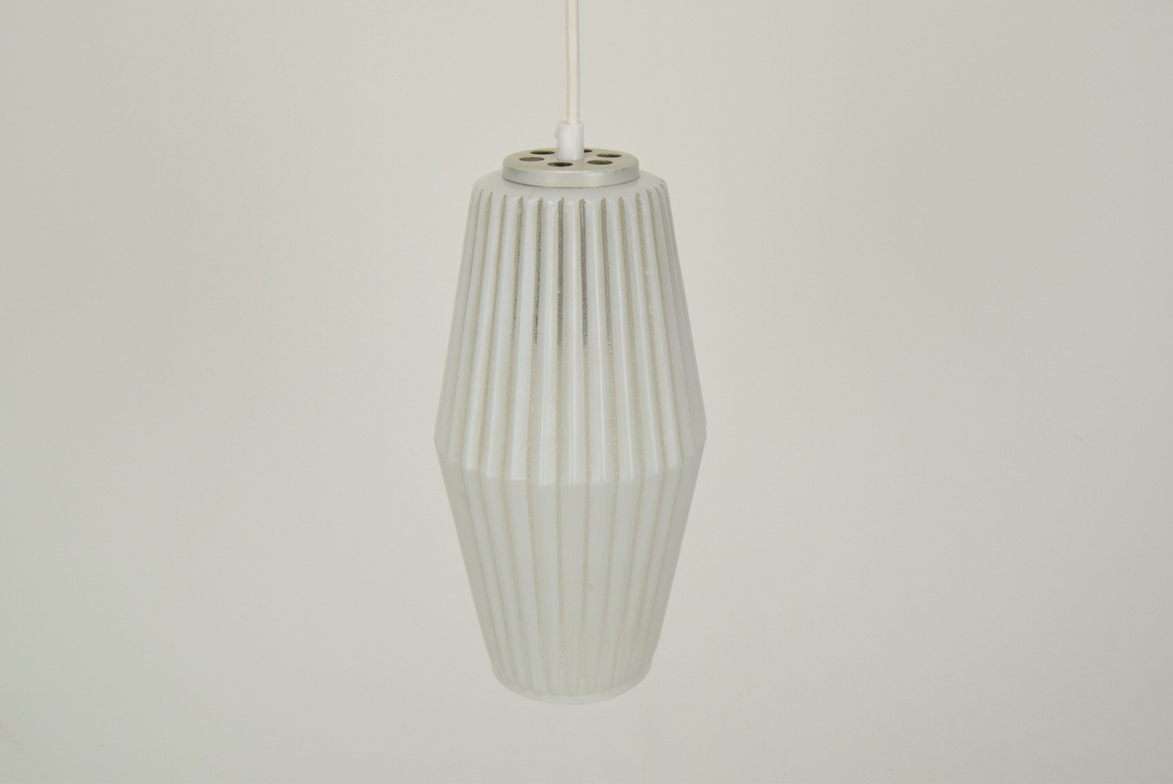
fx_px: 1272
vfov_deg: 34.3
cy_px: 392
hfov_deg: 49.5
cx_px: 586
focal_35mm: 39
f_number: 16
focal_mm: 26
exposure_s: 1/100
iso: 1600
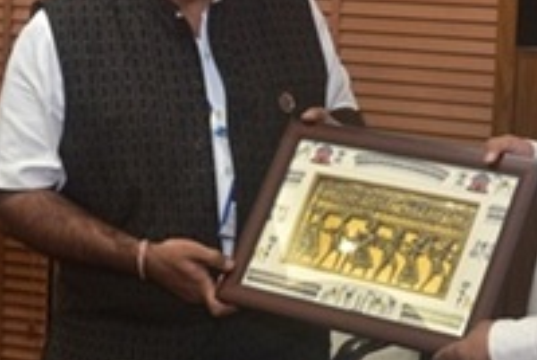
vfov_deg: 13.1
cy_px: 164
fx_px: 1569
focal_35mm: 105
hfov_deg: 19.3
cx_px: 413
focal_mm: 42
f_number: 6.3
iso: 1250
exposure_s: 1/125
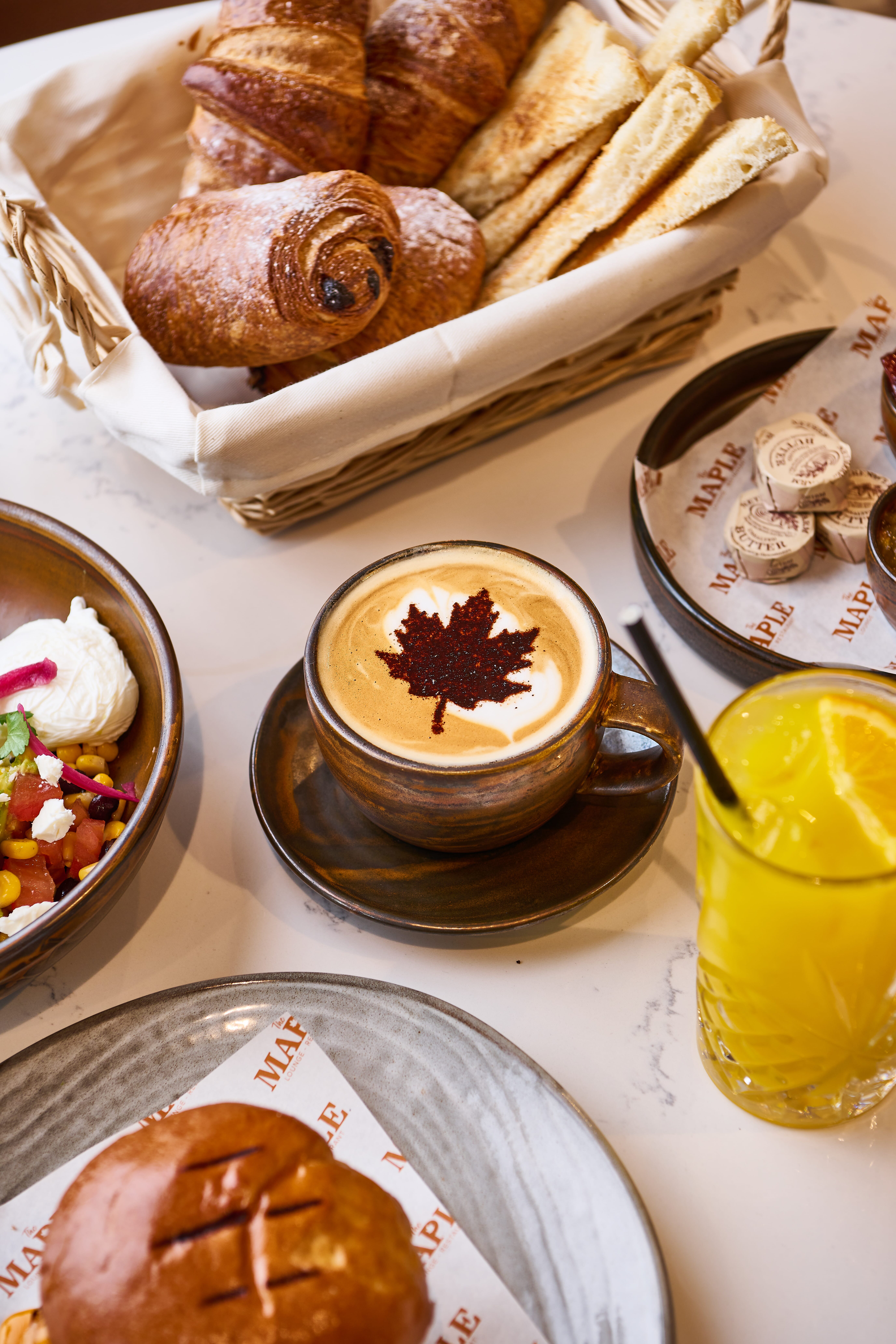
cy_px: 672
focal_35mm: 70
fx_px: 2613
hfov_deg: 19.5
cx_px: 448
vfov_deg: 28.8
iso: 64
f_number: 5.6
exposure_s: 1/100
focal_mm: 70
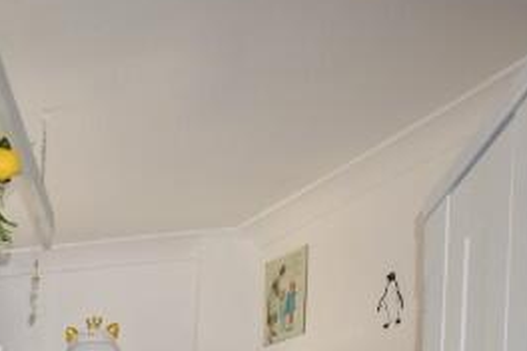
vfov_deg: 17.0
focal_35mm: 67
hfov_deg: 24.0
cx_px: -258
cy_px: 621
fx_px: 980
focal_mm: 11.5
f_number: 3.5
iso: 100
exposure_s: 1/60
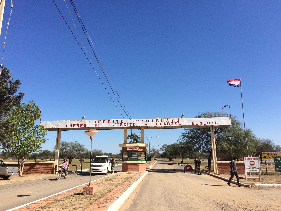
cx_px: 140
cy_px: 106
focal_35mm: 29
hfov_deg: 61.7
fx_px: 235
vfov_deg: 48.2
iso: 32
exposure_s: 1/2564
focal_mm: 4.15
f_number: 2.2
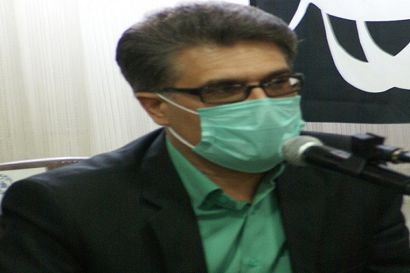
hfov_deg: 6.9
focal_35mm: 300
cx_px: 205
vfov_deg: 4.6
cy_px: 136
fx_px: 3416
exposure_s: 1/15
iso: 400
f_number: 5.6
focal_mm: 200
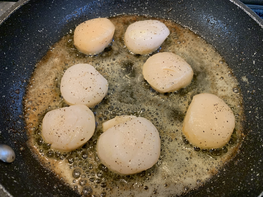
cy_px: 98
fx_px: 198
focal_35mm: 26
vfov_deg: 53.1
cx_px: 132
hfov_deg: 67.3
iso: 250
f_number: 1.8
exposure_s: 1/50
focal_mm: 4.25
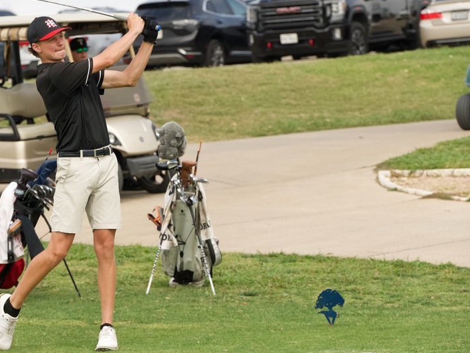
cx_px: 131
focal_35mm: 203
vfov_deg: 7.3
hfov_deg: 9.7
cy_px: 170
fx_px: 2756
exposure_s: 1/2500
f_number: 5.6
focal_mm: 145
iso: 800
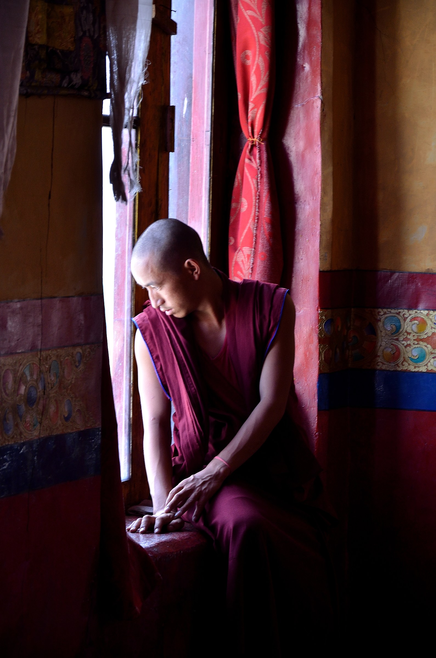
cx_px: 218
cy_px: 329
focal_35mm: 158
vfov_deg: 13.1
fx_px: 2875
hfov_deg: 8.7
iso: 400
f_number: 5.6
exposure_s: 1/60
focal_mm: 105
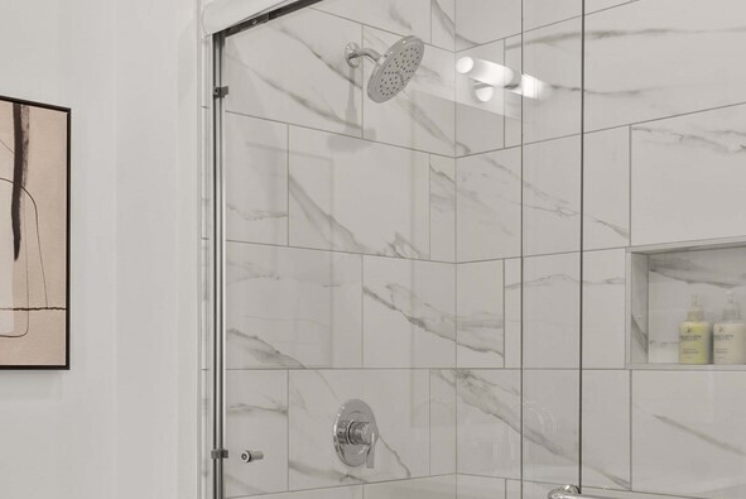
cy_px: 349
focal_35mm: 43
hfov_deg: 38.4
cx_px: -55
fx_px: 892
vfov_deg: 30.9
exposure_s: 1/13
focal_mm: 15
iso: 200
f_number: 8
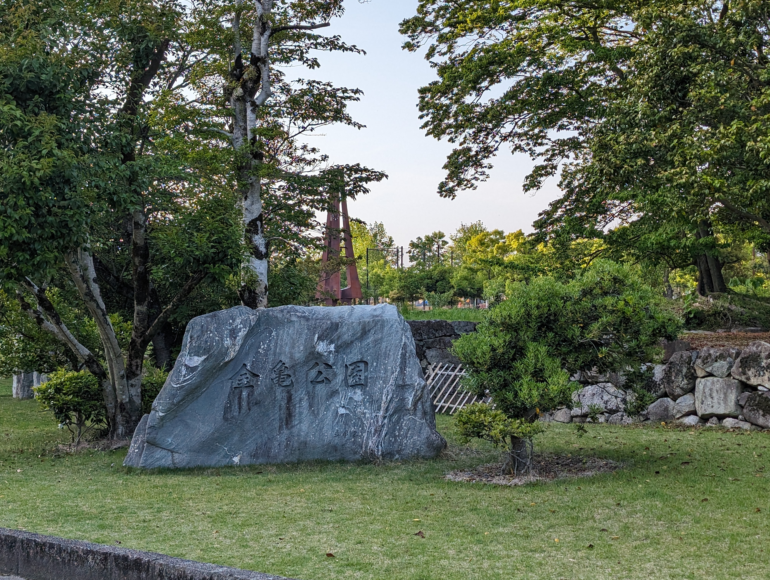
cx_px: 385
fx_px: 1091
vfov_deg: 29.7
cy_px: 290
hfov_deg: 38.9
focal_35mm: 49
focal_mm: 6.9
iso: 21
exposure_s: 1/453
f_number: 1.68
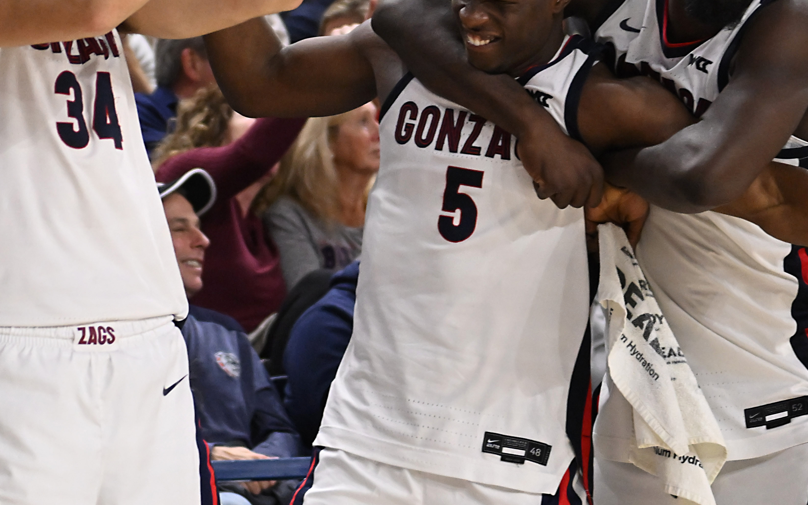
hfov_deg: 7.0
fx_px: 6628
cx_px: 356
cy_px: 120
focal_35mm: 301
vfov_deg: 4.4
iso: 3200
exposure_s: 1/1000
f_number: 4
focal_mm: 120
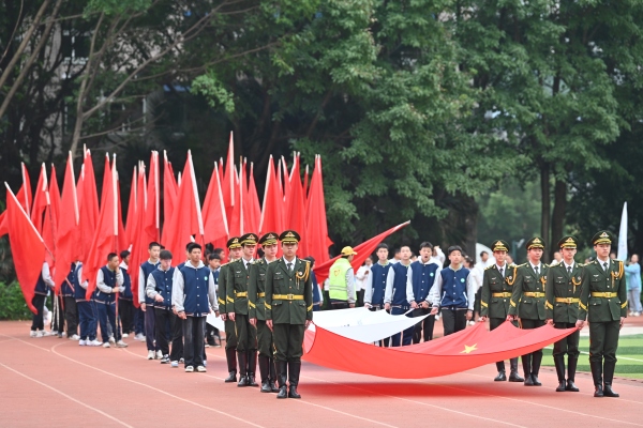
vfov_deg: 7.8
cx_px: 322
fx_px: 3125
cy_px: 214
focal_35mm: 175
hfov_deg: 11.7
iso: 400
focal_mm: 175
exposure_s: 1/200
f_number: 4
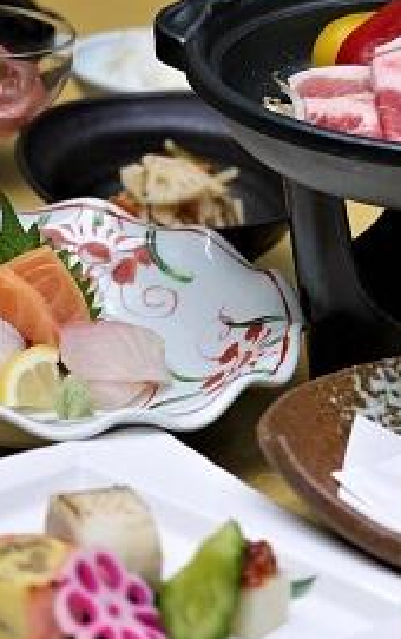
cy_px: 340
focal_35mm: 175
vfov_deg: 12.0
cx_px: 297
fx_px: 3052
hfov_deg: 7.5
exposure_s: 1/60
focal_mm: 56
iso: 100
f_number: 4.1
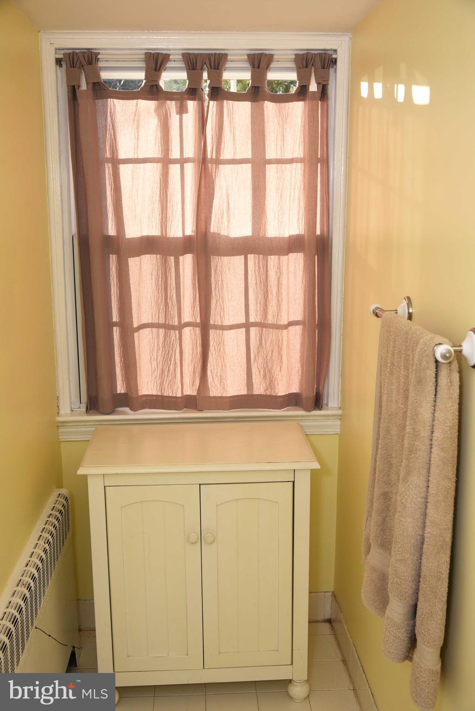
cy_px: 356
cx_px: 238
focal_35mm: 38
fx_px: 751
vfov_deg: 50.7
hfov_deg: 35.1
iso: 640
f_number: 6.3
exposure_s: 1/160
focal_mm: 38
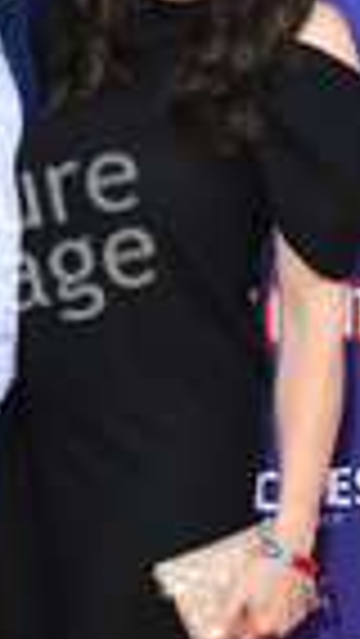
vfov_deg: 17.2
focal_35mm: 124
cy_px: 486
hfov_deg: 9.8
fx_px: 2102
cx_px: 54
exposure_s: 1/160
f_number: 5.6
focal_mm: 42
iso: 800
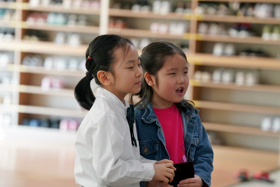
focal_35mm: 163
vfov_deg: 8.4
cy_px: 94
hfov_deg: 12.6
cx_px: 140
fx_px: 1268
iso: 1000
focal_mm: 163
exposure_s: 1/200
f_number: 4
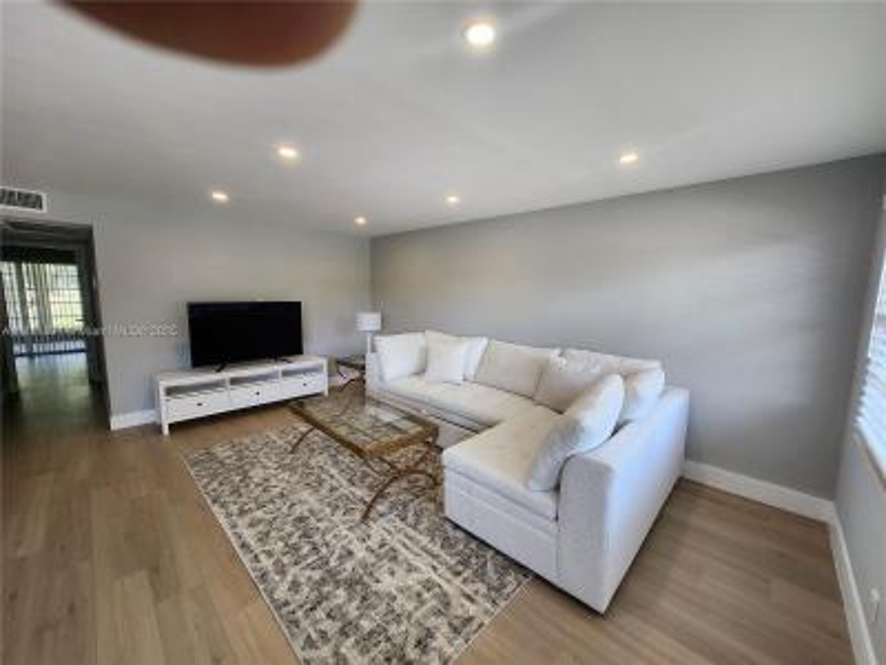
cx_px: 443
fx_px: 333
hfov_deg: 106.2
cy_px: 332
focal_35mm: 13
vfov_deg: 89.9
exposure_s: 1/60
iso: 64
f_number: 2.2
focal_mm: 1.74
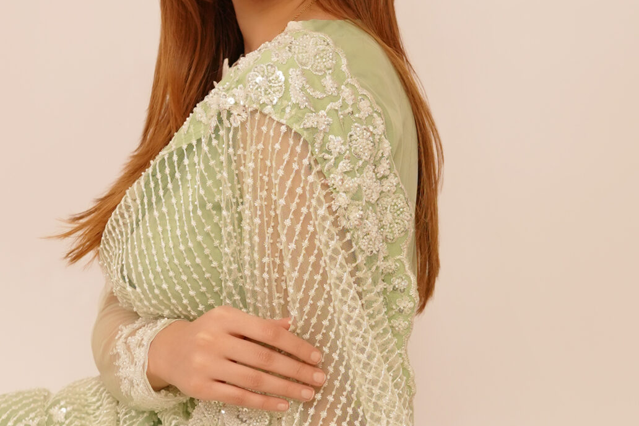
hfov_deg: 15.9
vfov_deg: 10.6
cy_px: 366
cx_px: 320
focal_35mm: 129
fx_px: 2290
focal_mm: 35
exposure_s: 1/200
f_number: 3.2
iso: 400
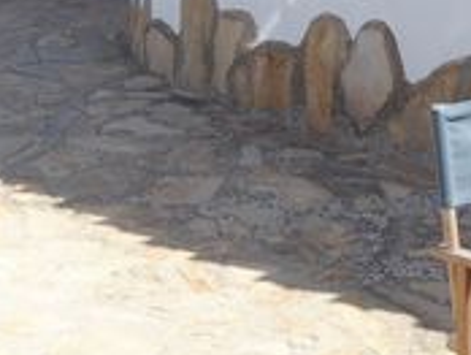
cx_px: 61
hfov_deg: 19.1
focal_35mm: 101
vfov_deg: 14.4
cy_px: 0
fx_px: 1376
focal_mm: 4.3
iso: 80
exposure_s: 1/800
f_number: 3.3
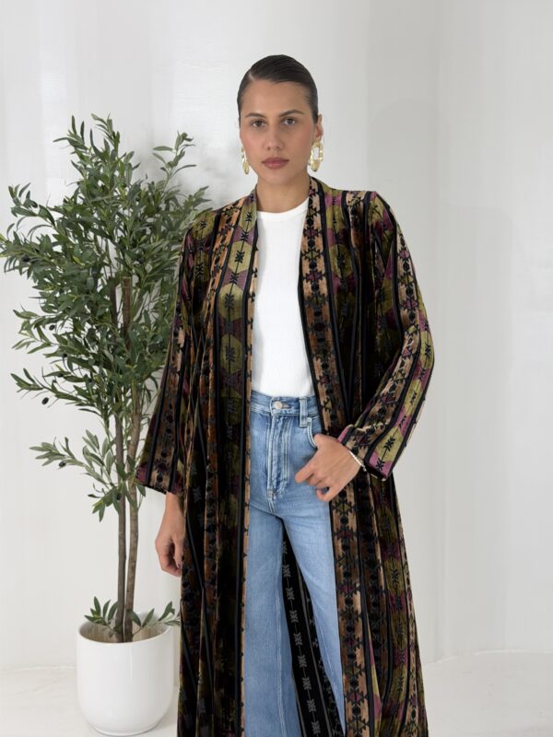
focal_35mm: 48
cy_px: 368
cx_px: 276
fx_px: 1022
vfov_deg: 39.7
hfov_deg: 30.3
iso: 64
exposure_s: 1/162
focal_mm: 6.76
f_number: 1.78
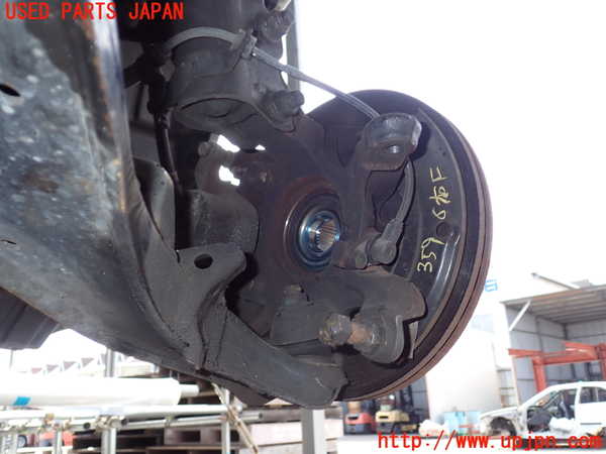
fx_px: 560
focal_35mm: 32
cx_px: 303
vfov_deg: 44.2
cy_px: 227
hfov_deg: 56.8
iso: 100
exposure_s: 1/30
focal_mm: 5.79
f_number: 7.1
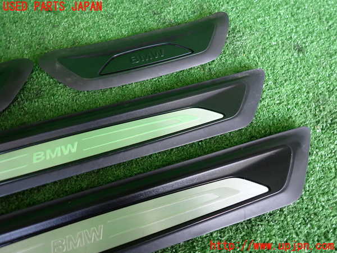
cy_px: 126
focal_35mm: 25
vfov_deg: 54.9
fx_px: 243
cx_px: 168
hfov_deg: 69.4
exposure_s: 1/30
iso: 400
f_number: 2
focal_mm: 4.5
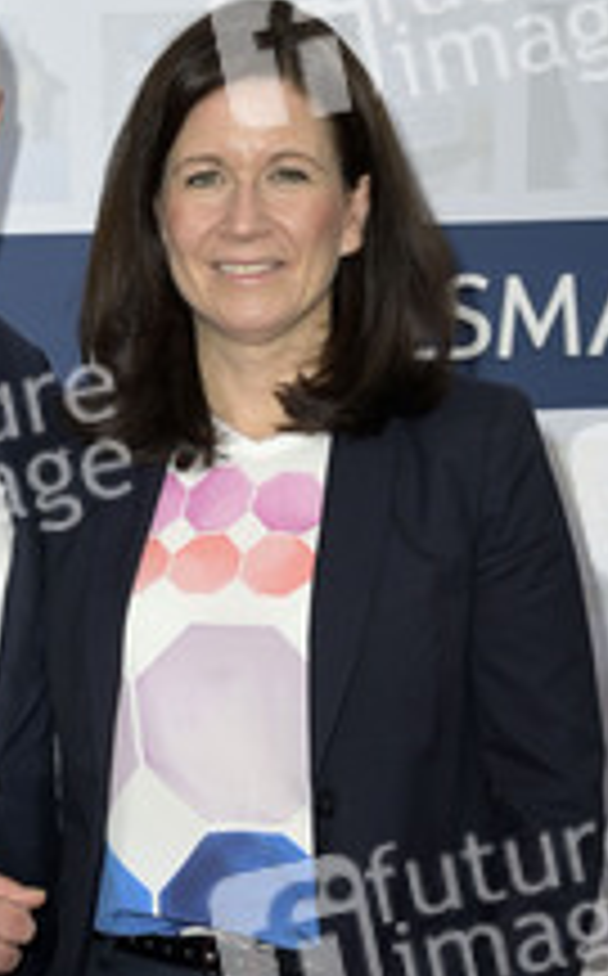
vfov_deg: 22.0
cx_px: 32
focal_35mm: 94
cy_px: 697
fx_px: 2500
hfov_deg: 13.7
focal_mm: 50
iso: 400
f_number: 7.1
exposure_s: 1/250
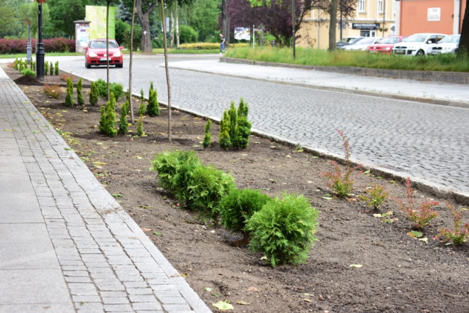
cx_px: 234
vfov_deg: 16.6
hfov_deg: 24.6
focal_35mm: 82
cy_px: 156
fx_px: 1075
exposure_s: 1/320
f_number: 5.6
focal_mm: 55
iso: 400
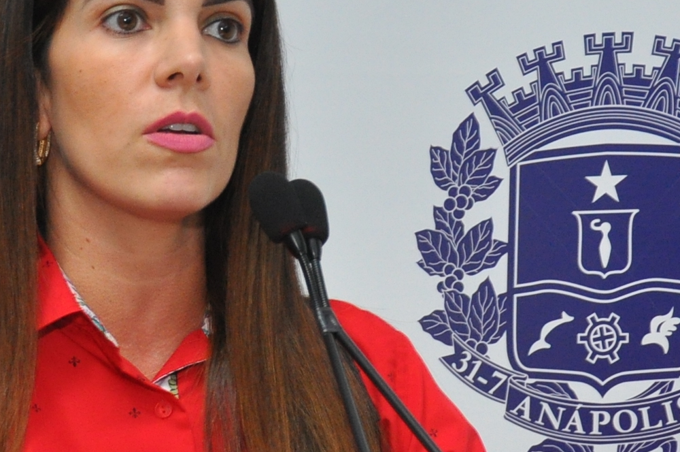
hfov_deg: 10.7
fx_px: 3641
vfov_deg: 7.1
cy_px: 361
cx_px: 375
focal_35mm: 193
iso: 800
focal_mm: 40
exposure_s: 1/60
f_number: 5.6
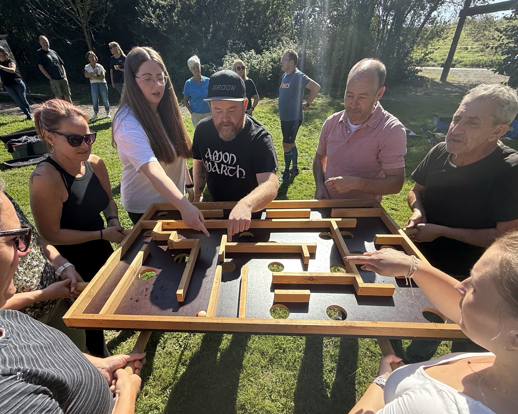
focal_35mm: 17
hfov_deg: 89.5
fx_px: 261
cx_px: 244
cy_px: 227
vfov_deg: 76.8
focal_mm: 2.22
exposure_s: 1/1001
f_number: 2.2
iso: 50
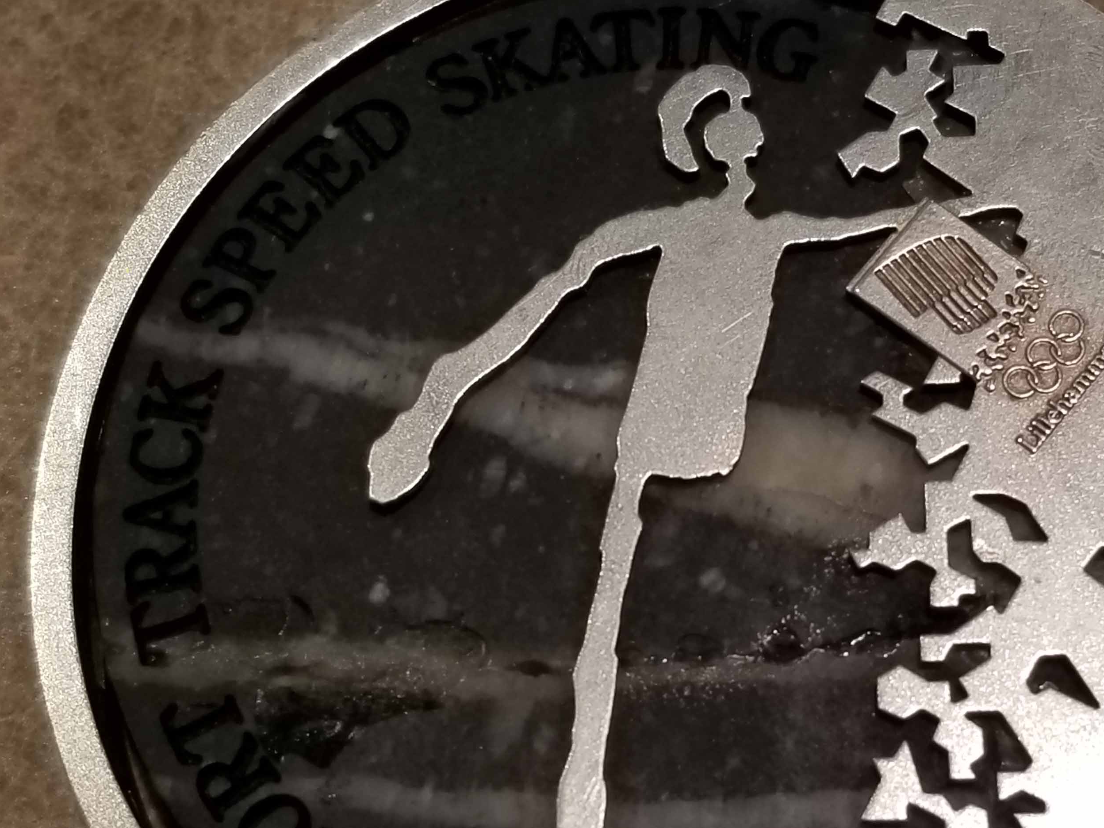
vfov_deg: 34.3
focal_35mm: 42
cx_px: 706
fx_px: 1339
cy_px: 477
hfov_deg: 44.3
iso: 80
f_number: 1.7
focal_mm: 4.3
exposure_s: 1/60
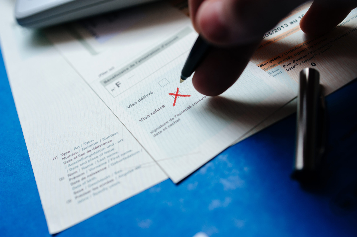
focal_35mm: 45
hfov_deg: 43.6
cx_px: 178
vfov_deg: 29.8
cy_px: 118
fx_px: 446
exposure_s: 1/320
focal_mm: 45
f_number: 4.5
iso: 320
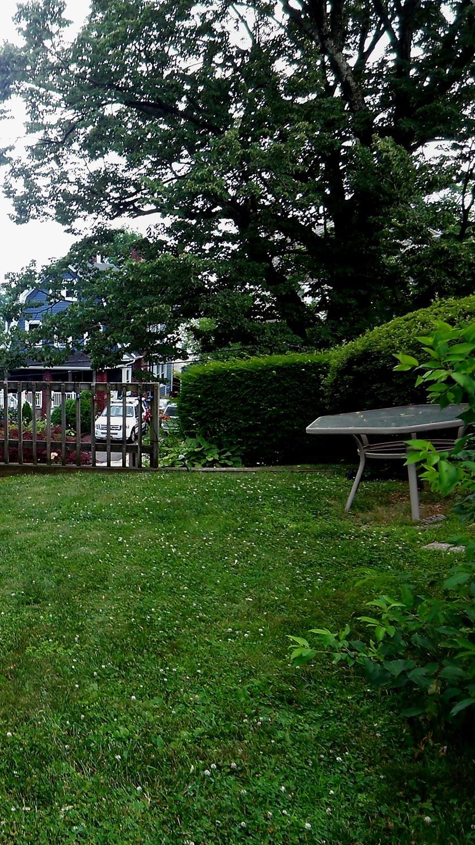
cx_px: -77
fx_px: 761
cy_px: 420
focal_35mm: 34
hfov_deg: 30.2
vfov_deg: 58.0
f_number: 2.8
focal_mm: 3.8
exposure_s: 1/80
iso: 50
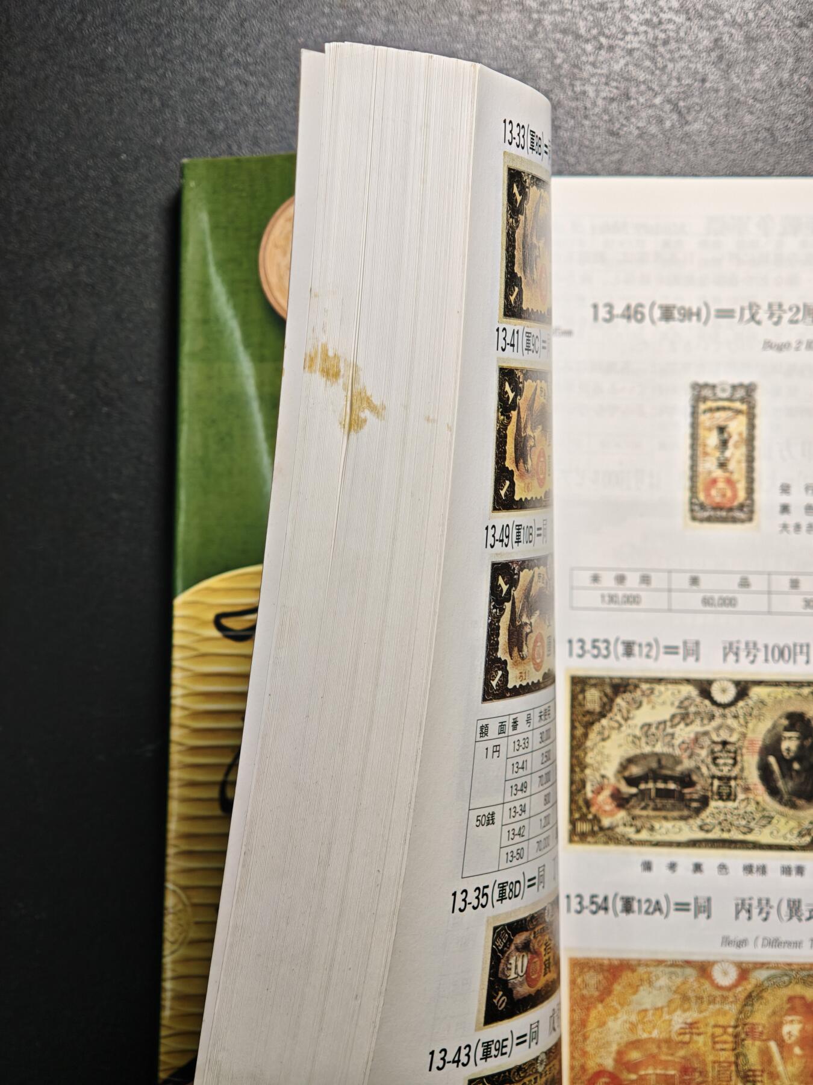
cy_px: 542
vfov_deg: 32.2
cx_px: 406
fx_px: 1879
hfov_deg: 24.4
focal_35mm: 60
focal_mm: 9
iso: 500
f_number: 2
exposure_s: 1/116
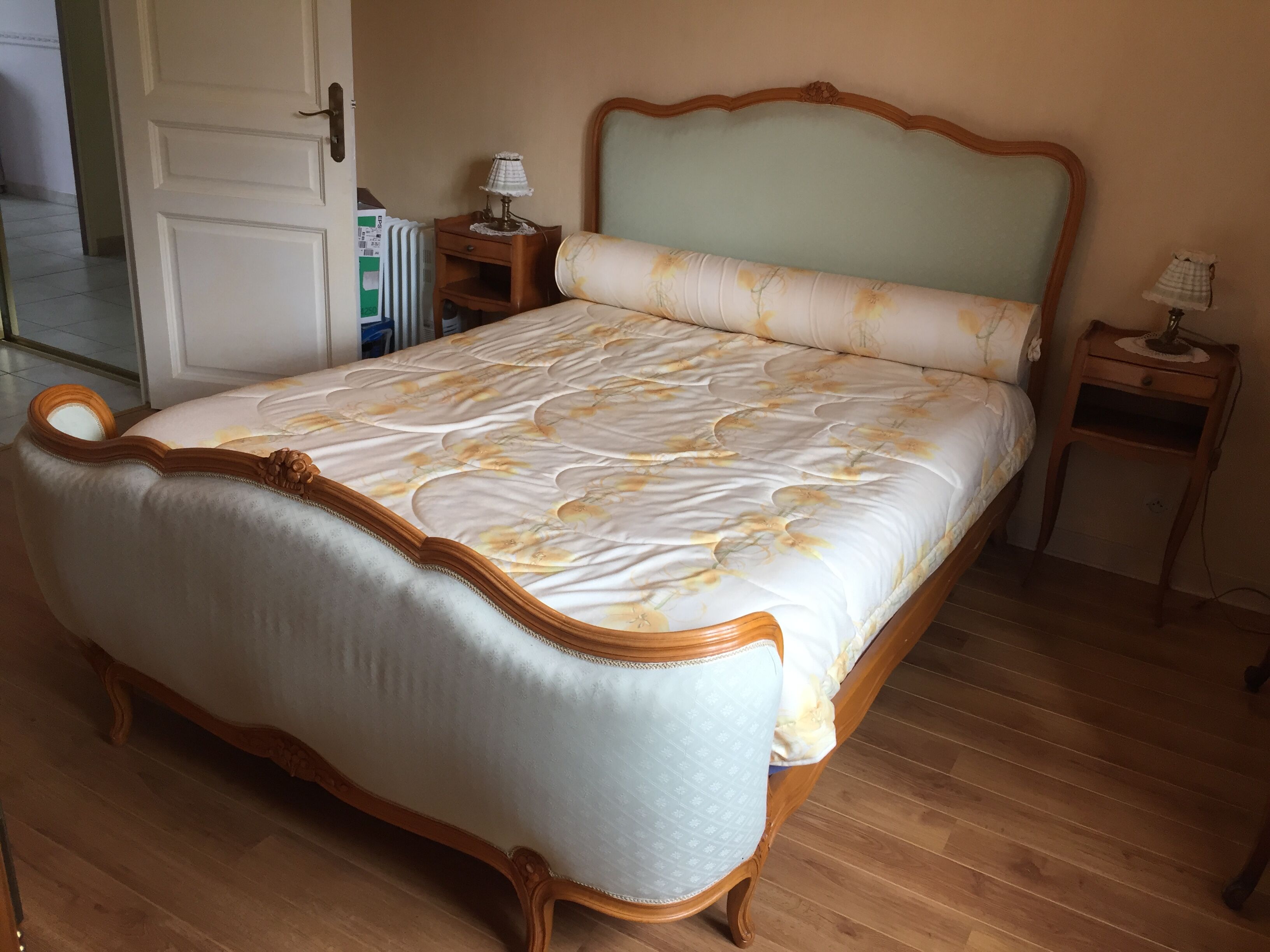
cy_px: 476
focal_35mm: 29
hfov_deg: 61.7
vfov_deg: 48.2
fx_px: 1064
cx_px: 635
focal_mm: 4.15
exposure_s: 1/33
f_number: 2.2
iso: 32
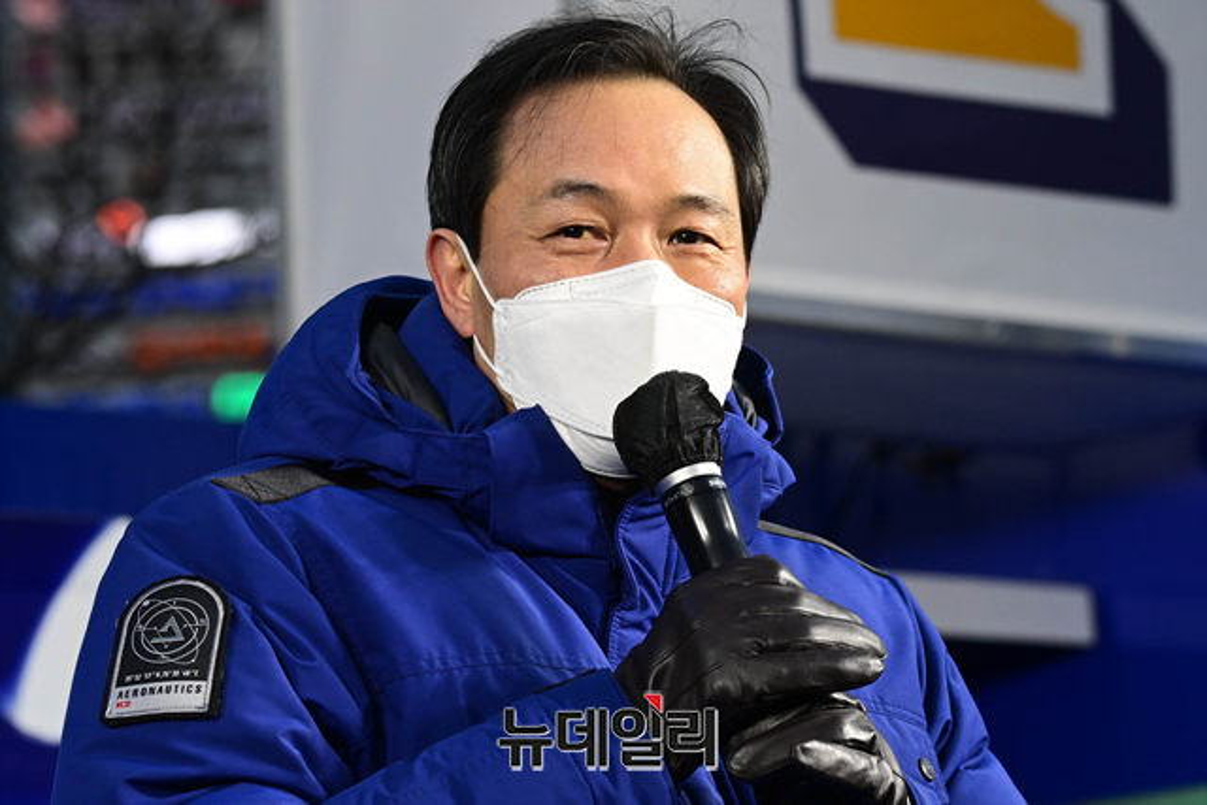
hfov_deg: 13.2
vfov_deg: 8.9
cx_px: 604
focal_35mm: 155
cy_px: 402
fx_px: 5198
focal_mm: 155
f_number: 7.1
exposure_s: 1/500
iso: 2800
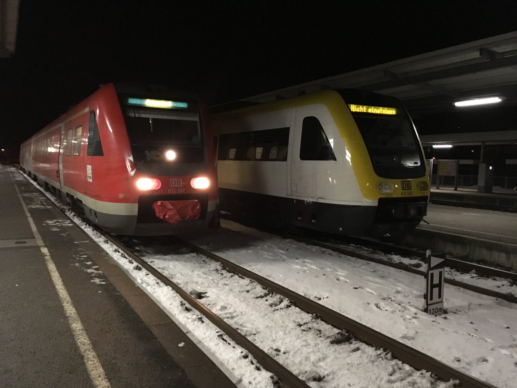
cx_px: 258
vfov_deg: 48.2
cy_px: 194
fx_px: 433
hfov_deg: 61.7
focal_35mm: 29
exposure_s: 1/17
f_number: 2.2
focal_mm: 4.15
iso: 400
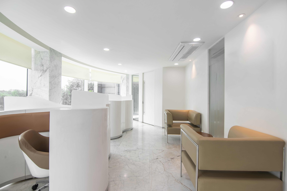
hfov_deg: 96.7
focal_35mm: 16
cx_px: 144
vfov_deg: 73.8
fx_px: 128
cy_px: 96
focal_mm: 16
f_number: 10
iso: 250
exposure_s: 1/400
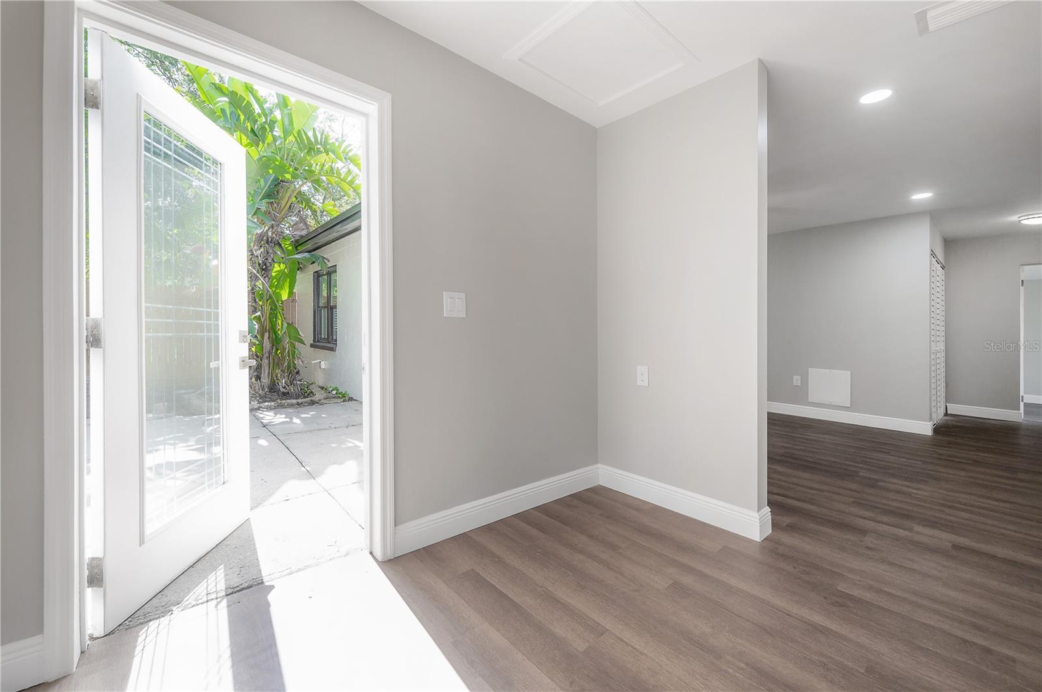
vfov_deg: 81.1
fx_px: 405
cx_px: 521
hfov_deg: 104.3
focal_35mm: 14
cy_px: 346
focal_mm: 14
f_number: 10
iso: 320
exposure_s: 1/160
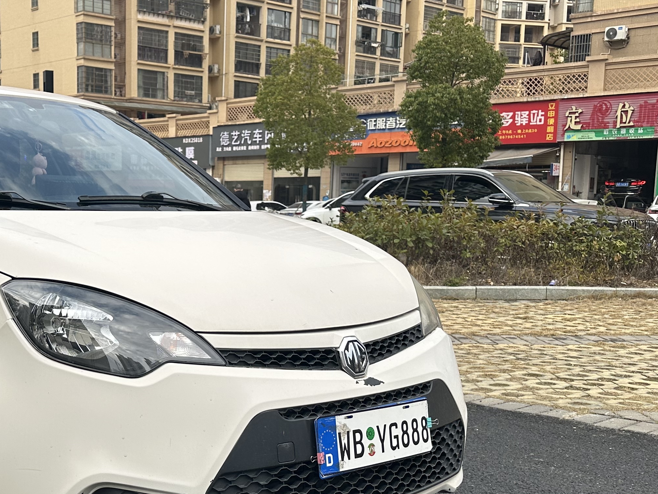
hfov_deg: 38.5
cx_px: 153
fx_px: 912
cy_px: 317
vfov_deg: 30.1
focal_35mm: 48
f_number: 1.78
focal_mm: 6.86
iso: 80
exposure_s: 1/1157
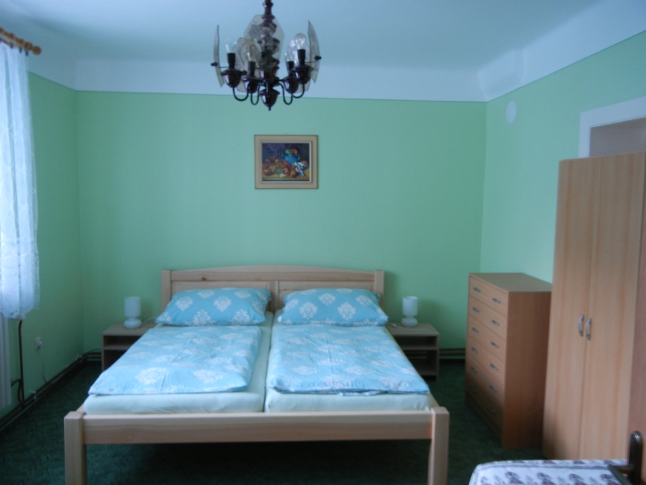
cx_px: 323
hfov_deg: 60.0
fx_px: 560
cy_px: 242
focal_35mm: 30
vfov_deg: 46.8
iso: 200
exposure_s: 1/1.1
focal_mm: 5.4
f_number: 3.5
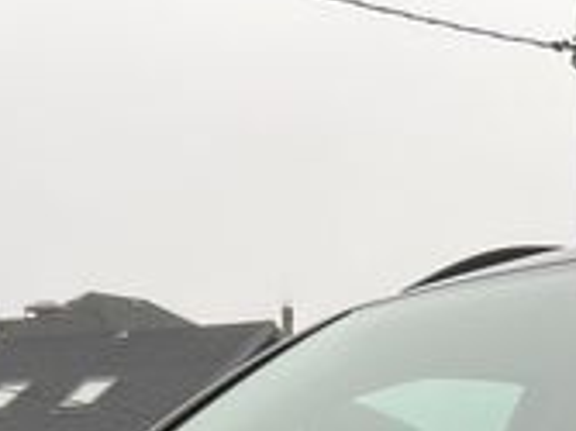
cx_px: 335
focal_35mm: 143
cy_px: 1159
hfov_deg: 13.8
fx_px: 2378
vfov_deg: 9.0
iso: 40
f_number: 1.5
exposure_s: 1/121
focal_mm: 5.7
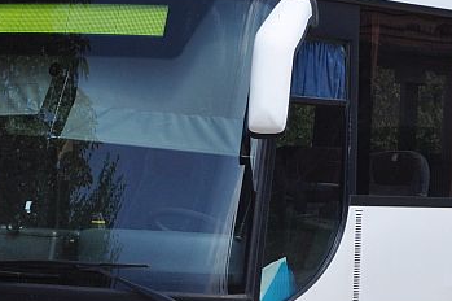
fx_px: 2772
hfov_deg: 9.3
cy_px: 134
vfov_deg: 6.2
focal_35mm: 221
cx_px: 369
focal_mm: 48
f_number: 5.6
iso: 400
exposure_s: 1/1250
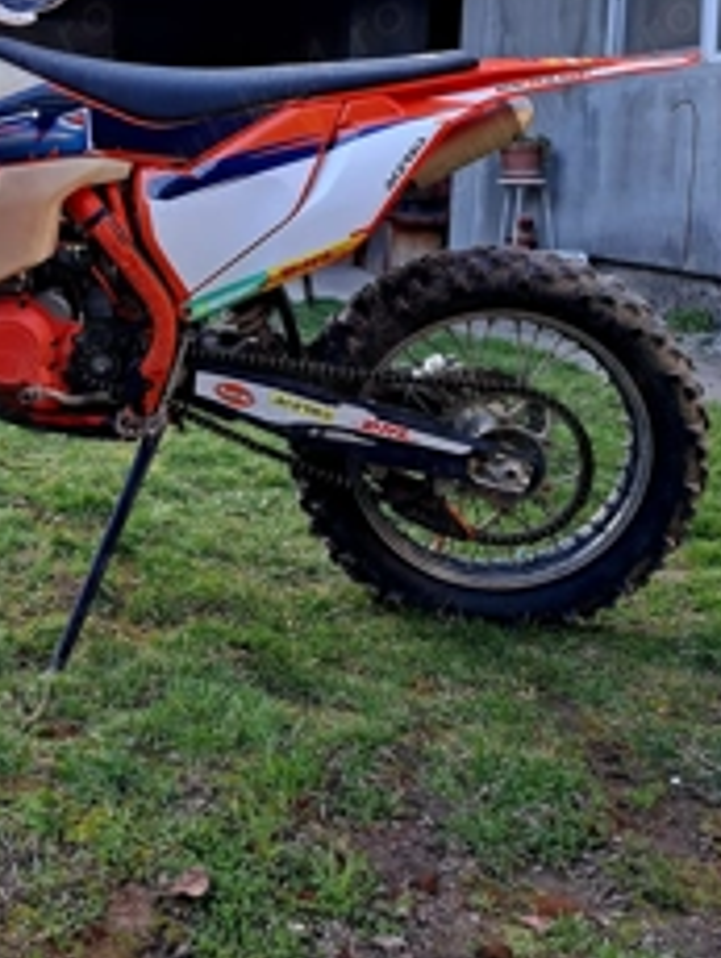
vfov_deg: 44.1
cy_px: 167
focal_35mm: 40
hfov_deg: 34.7
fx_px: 1109
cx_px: 125
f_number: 1.8
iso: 50
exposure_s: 1/147
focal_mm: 5.54
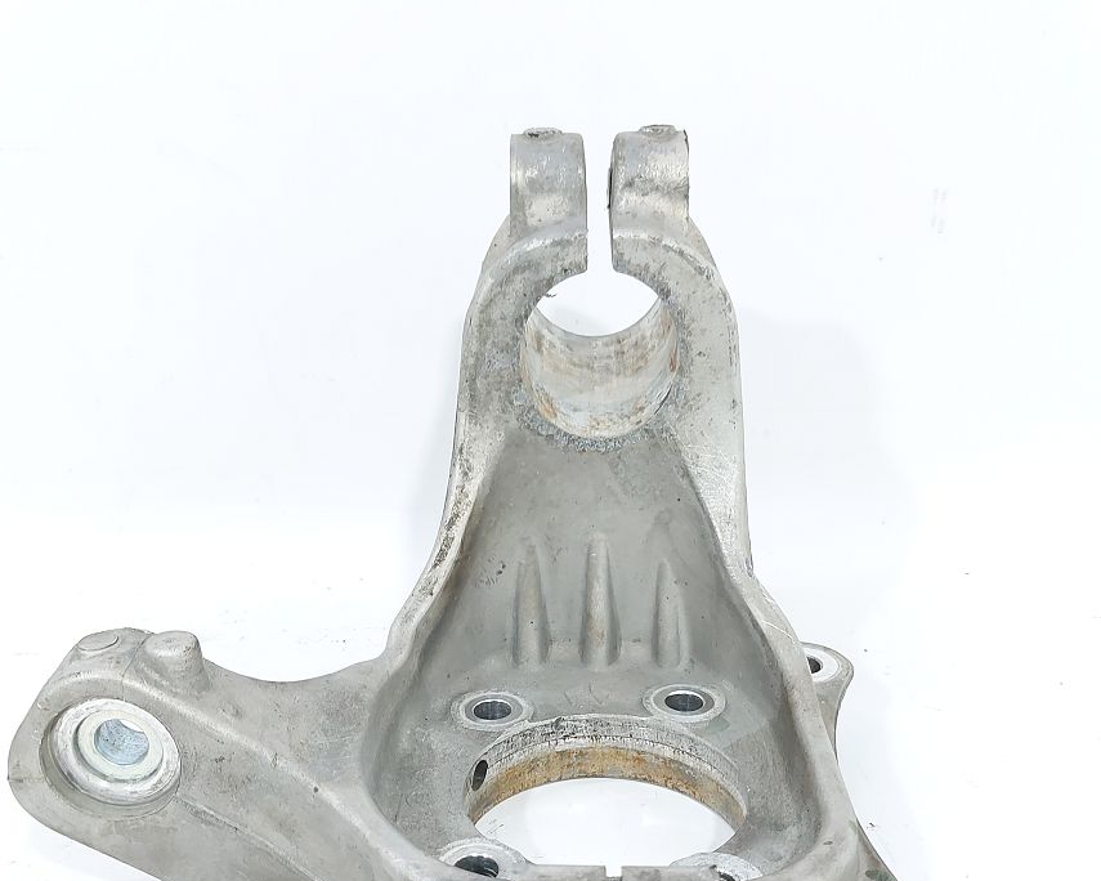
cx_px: 512
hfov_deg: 47.9
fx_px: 1238
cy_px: 598
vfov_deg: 38.6
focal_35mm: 38
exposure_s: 1/50
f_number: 1.8
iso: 100
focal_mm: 5.23
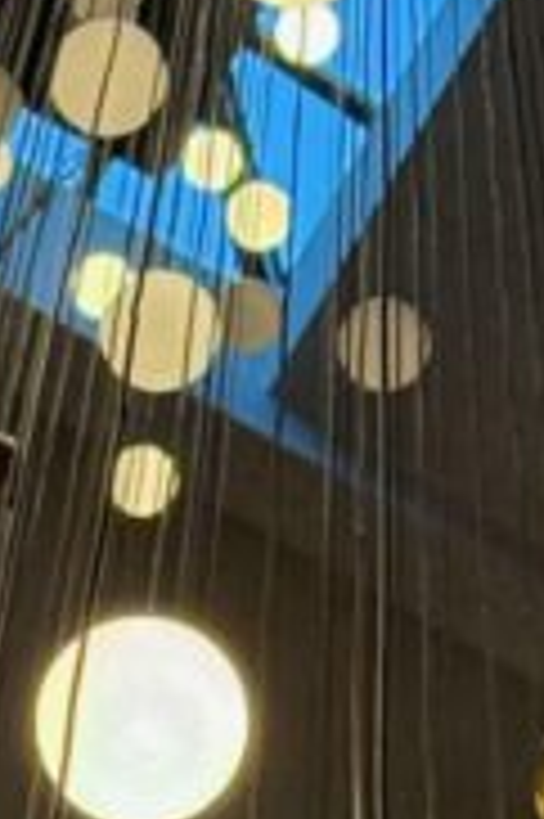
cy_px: 936
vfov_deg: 7.3
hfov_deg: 4.9
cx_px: -58
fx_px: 6381
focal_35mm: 281
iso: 320
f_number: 1.78
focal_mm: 6.76
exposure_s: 1/40
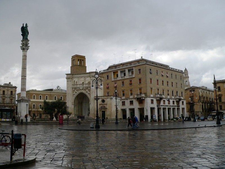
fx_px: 234
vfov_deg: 39.7
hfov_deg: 51.4
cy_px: 84
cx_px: 112
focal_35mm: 36
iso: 80
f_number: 2.8
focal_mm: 6
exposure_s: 1/640
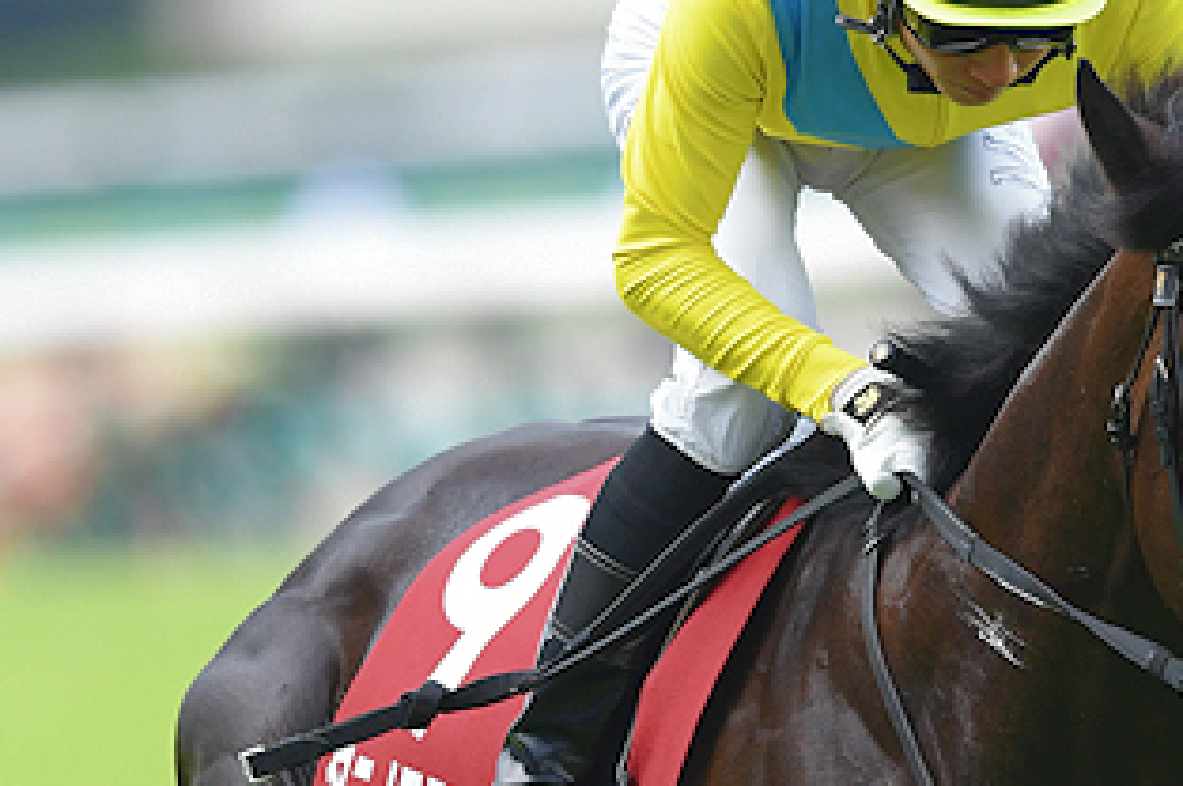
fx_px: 48944
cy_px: 1075
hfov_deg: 1.4
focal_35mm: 1491
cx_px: 726
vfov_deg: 0.9
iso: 1000
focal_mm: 400
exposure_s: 1/800
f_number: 4
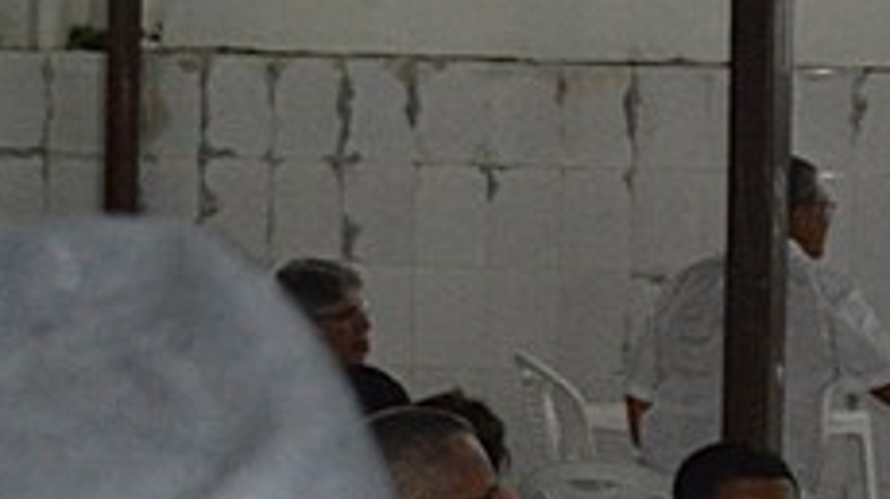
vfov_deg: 6.2
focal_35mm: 196
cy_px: 292
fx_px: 4622
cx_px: 1339
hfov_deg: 10.6
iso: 2000
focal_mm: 28
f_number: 4.5
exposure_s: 1/60
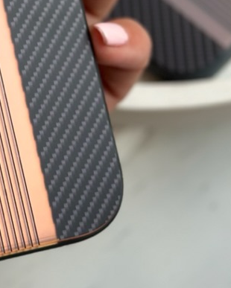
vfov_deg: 12.2
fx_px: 1324
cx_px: -33
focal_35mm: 155
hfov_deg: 9.9
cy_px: -39
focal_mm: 6.86
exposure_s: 1/785
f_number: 1.78
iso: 80
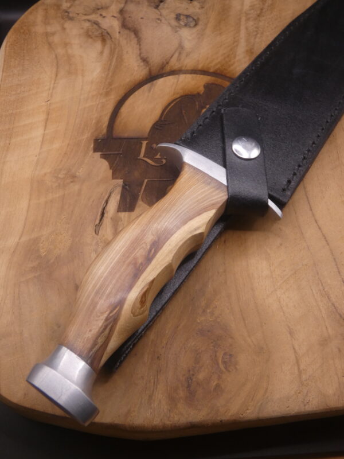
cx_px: 172
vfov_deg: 52.6
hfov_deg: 40.7
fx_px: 464
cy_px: 230
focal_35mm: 35
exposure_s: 1/80
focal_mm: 6.2
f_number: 3.4
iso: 200
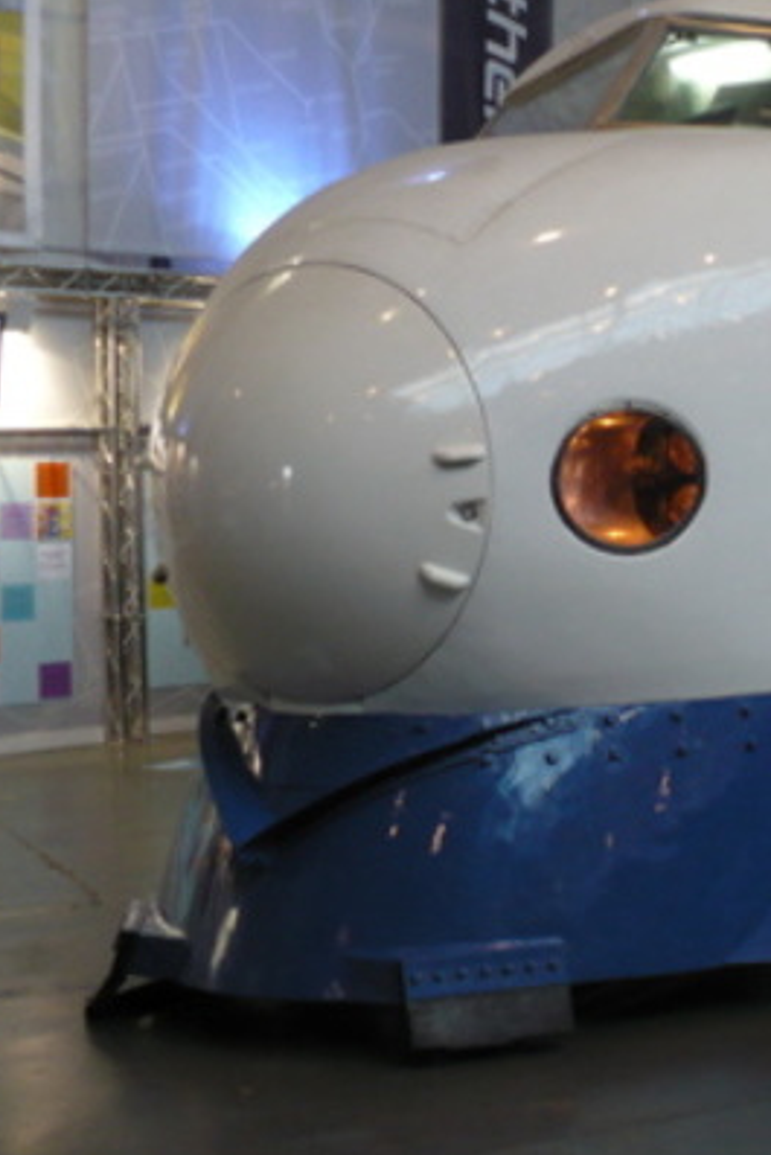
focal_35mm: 62
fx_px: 1990
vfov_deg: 32.3
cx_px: 911
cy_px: 474
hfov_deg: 20.6
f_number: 2.8
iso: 160
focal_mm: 6.1
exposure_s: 1/30
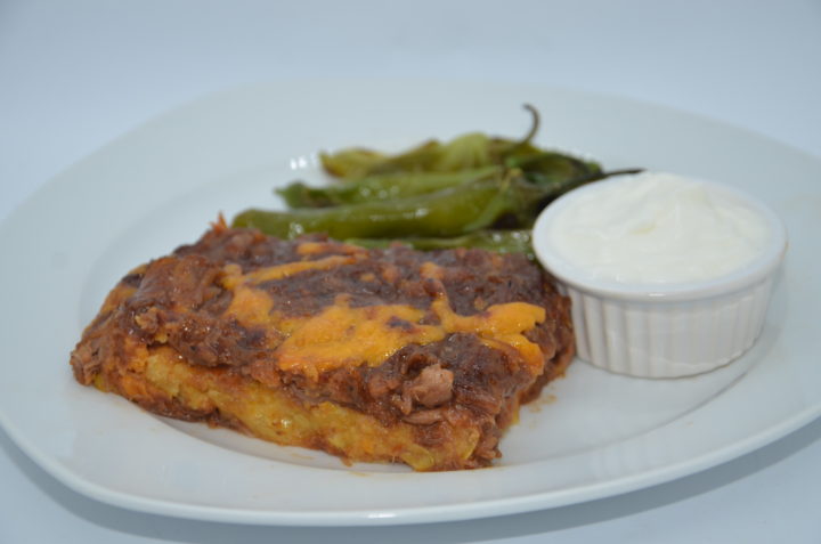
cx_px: 410
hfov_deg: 26.0
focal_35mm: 78
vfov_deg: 17.4
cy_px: 272
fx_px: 1775
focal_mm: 52
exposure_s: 1/125
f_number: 5
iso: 200
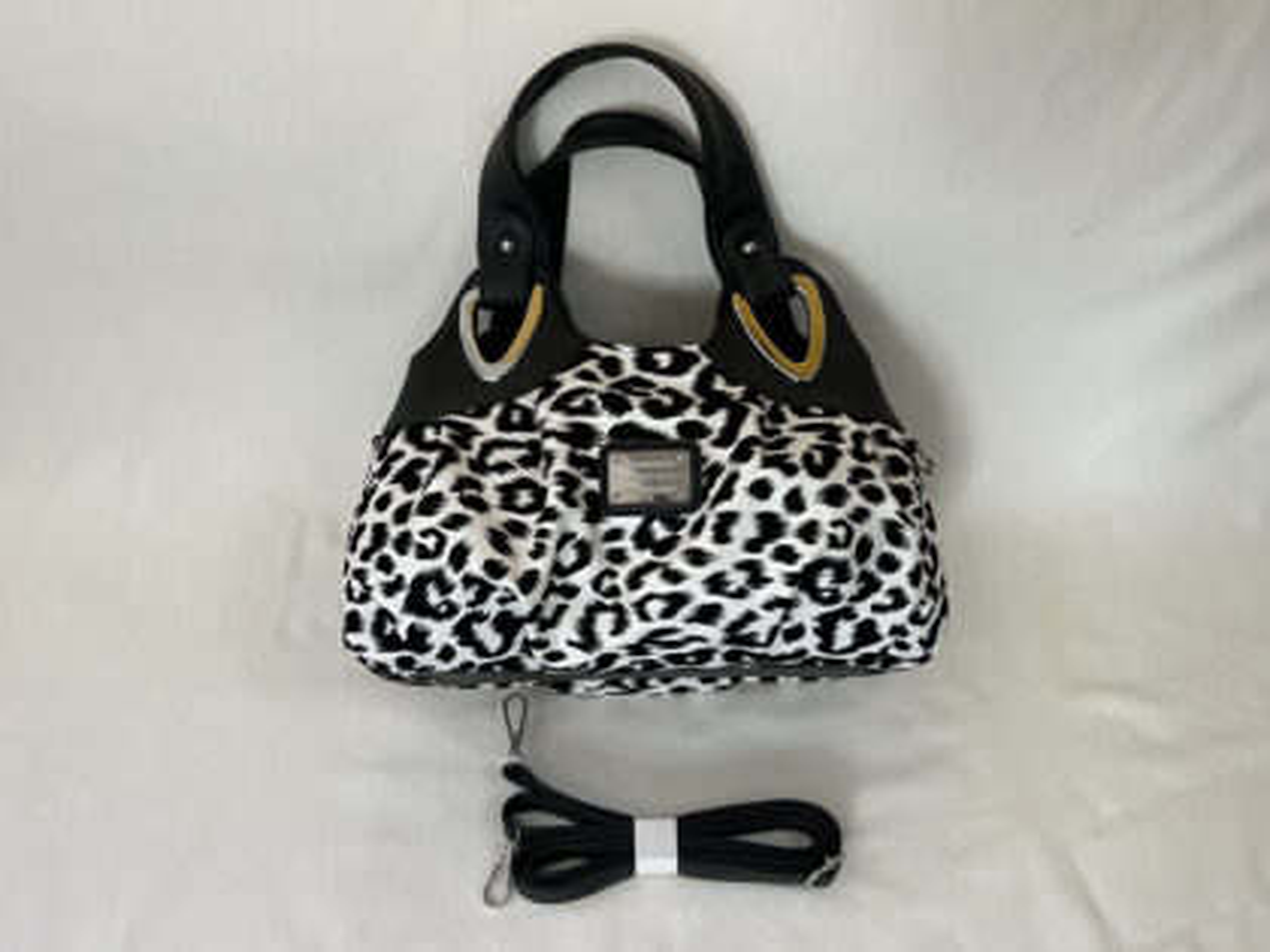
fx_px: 954
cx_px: 635
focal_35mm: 26
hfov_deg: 67.3
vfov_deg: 53.1
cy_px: 476
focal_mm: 5.1
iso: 125
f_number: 1.6
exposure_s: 1/99
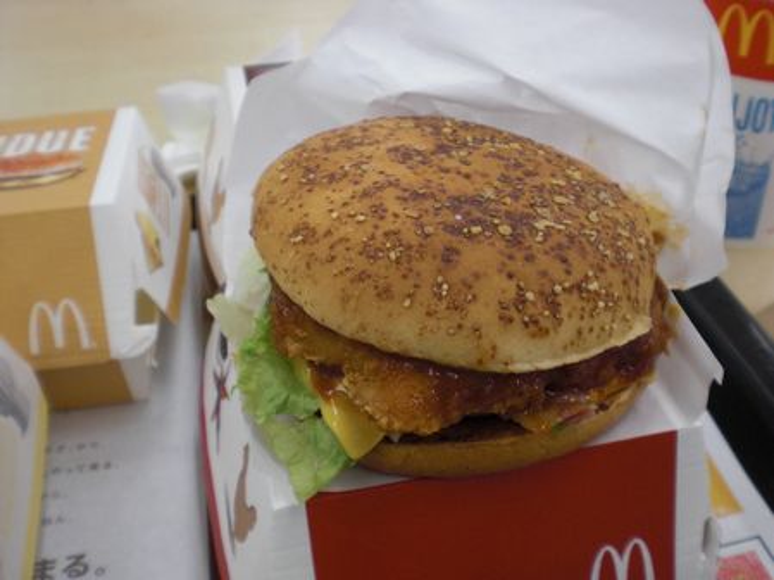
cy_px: 290
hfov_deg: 49.0
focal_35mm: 38
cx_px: 387
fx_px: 849
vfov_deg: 37.7
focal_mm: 6.3
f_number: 3.1
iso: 200
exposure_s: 1/100
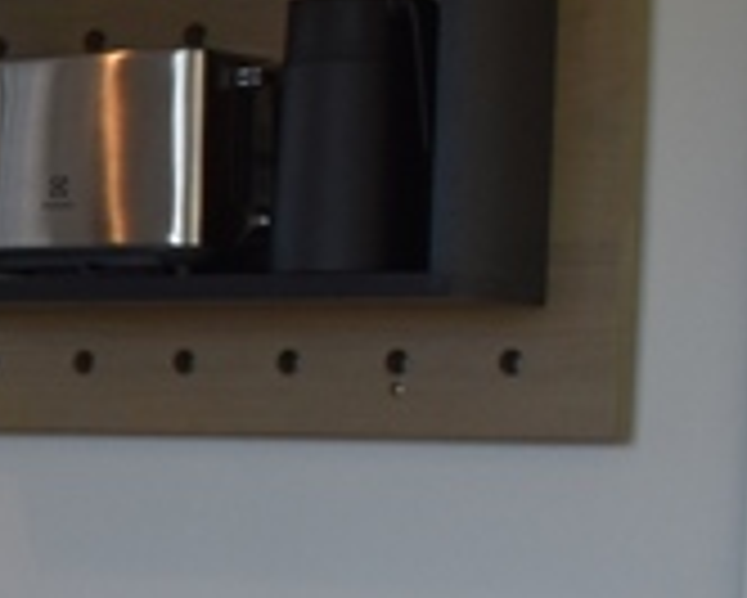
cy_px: 812
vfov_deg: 9.7
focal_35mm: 156
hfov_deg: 10.6
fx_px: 3451
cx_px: -1062
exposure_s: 1/160
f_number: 6.3
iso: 400
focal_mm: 18
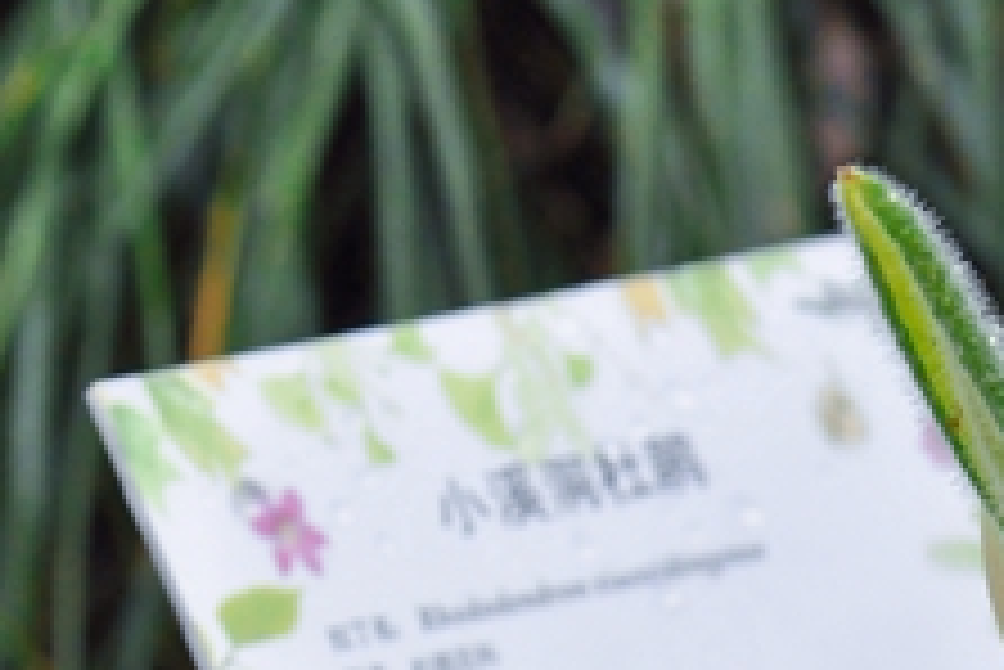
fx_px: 7895
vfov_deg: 4.9
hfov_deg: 7.3
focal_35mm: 283
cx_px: 855
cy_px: 551
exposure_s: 1/160
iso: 2000
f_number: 6.3
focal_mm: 105
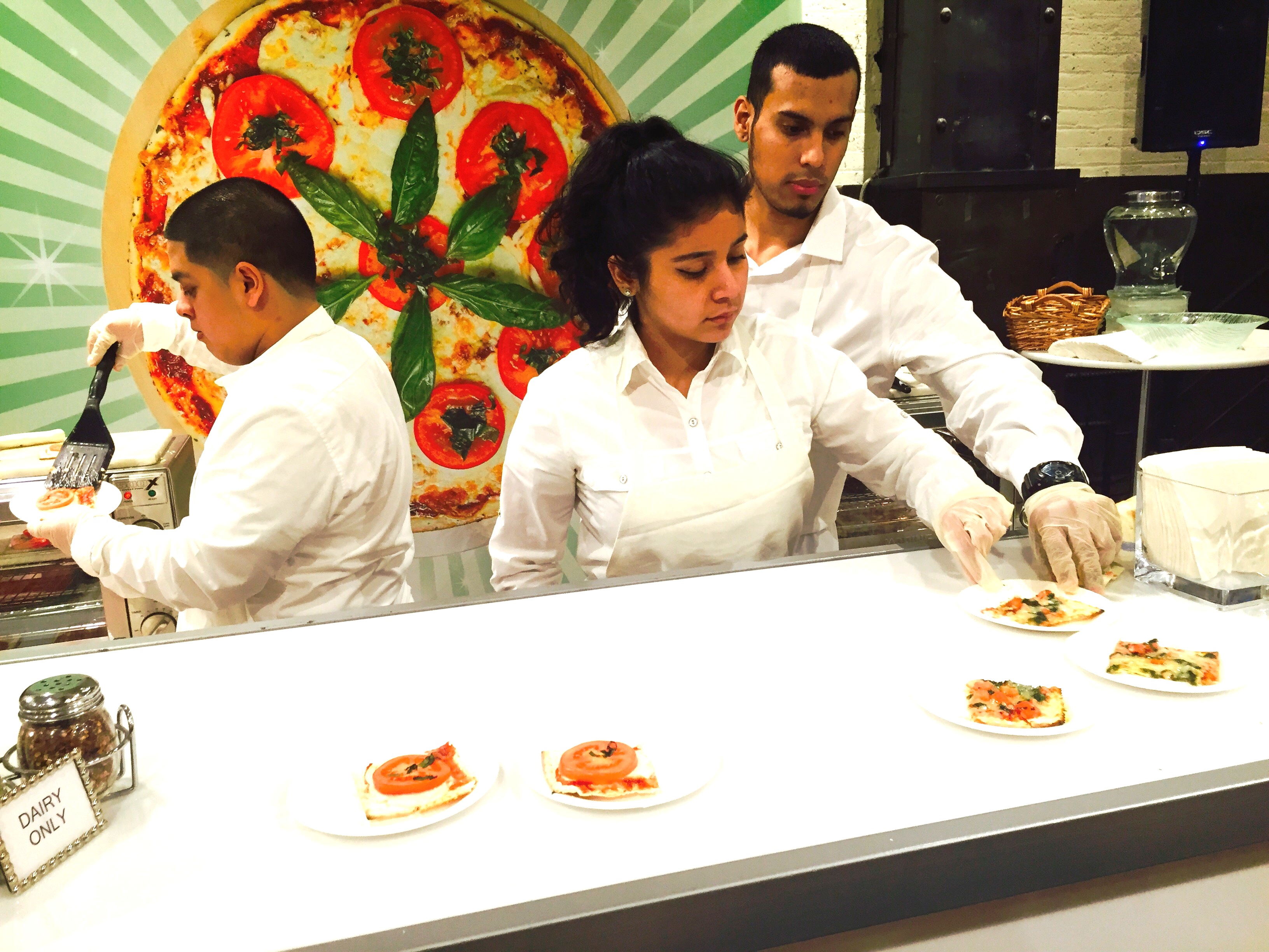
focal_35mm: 29
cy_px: 476
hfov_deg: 61.7
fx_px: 1063
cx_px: 634
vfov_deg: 48.2
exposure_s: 1/30
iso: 80
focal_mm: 4.15
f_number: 2.2
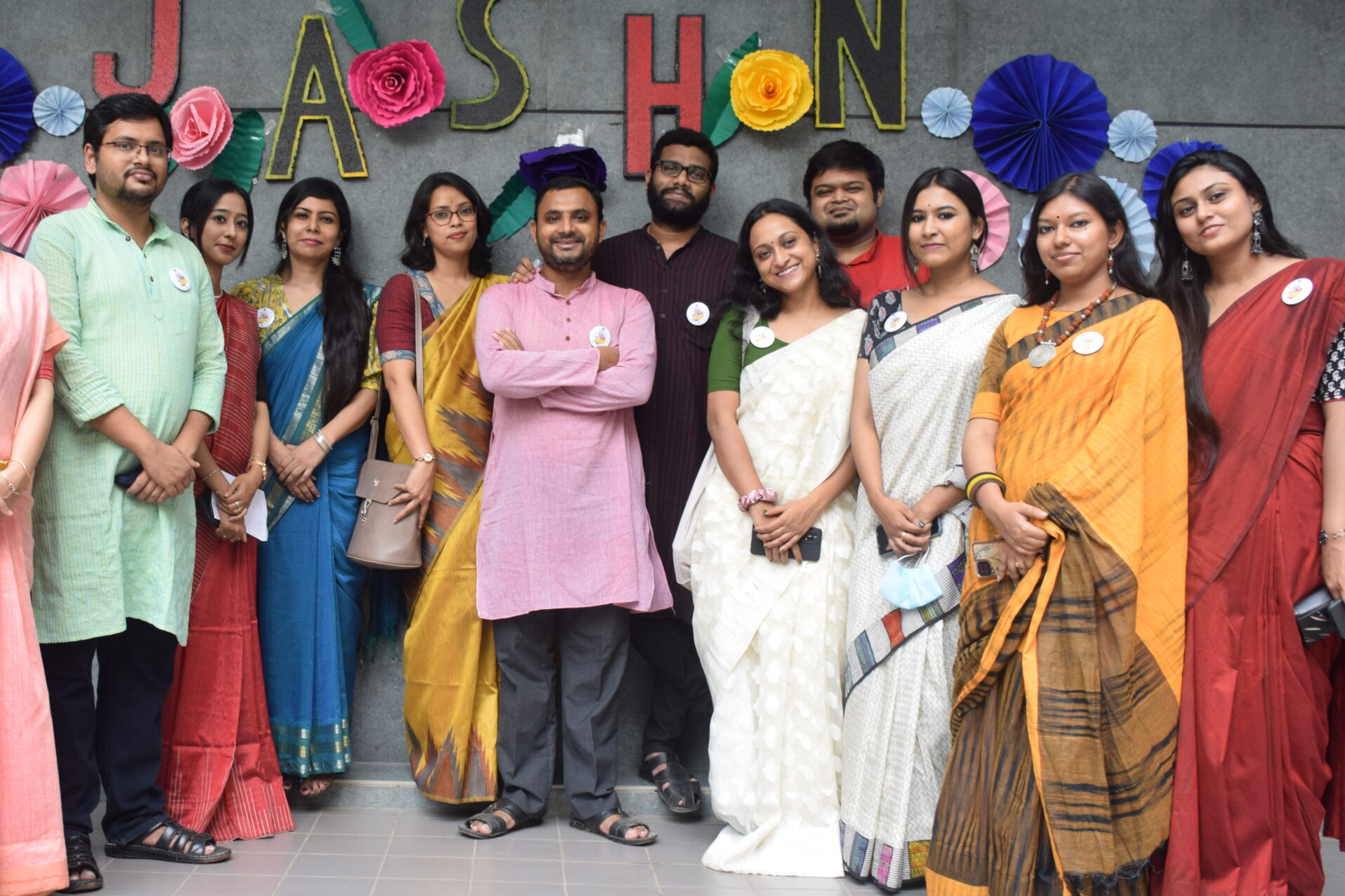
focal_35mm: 40
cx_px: 471
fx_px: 1494
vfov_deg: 33.4
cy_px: 465
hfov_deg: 47.8
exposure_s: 1/60
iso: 400
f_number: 5
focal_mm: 20
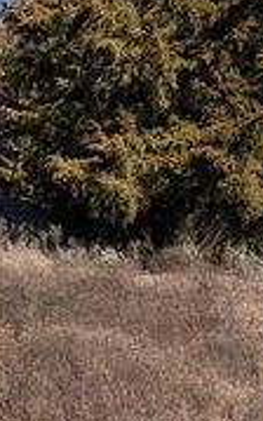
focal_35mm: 71
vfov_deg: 28.7
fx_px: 814
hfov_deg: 16.7
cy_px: 123
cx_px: -129
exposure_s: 1/1391
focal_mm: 4.53
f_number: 1.7
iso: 31
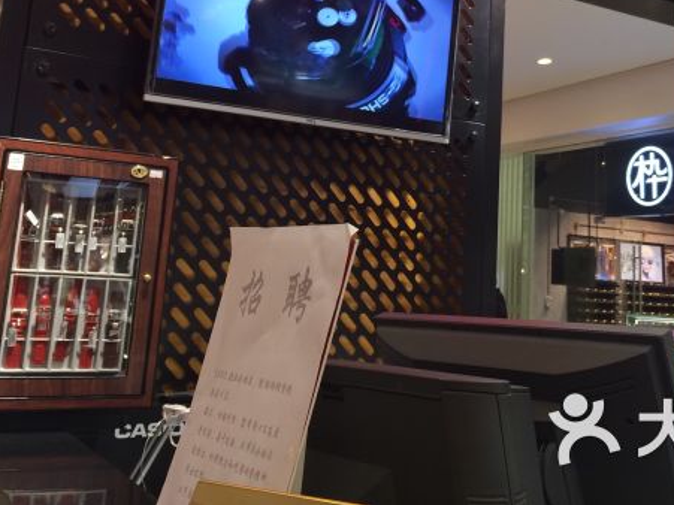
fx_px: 876
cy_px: 114
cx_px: 401
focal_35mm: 45
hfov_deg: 41.9
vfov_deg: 31.5
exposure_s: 1/30
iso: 50
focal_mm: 4.15
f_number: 2.2
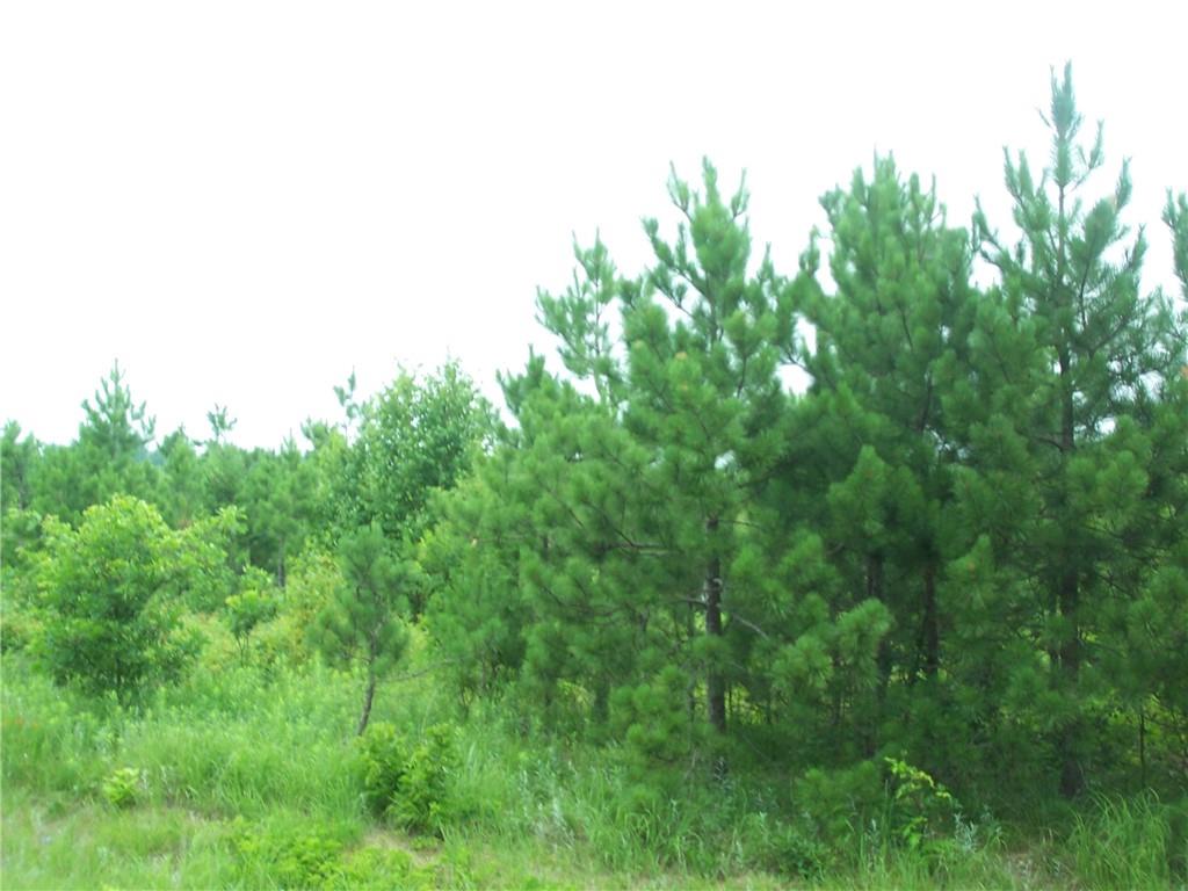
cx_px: 594
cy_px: 446
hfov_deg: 47.9
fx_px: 1338
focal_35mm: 39
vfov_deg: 36.8
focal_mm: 6.4
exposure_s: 1/60
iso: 64
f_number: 3.9
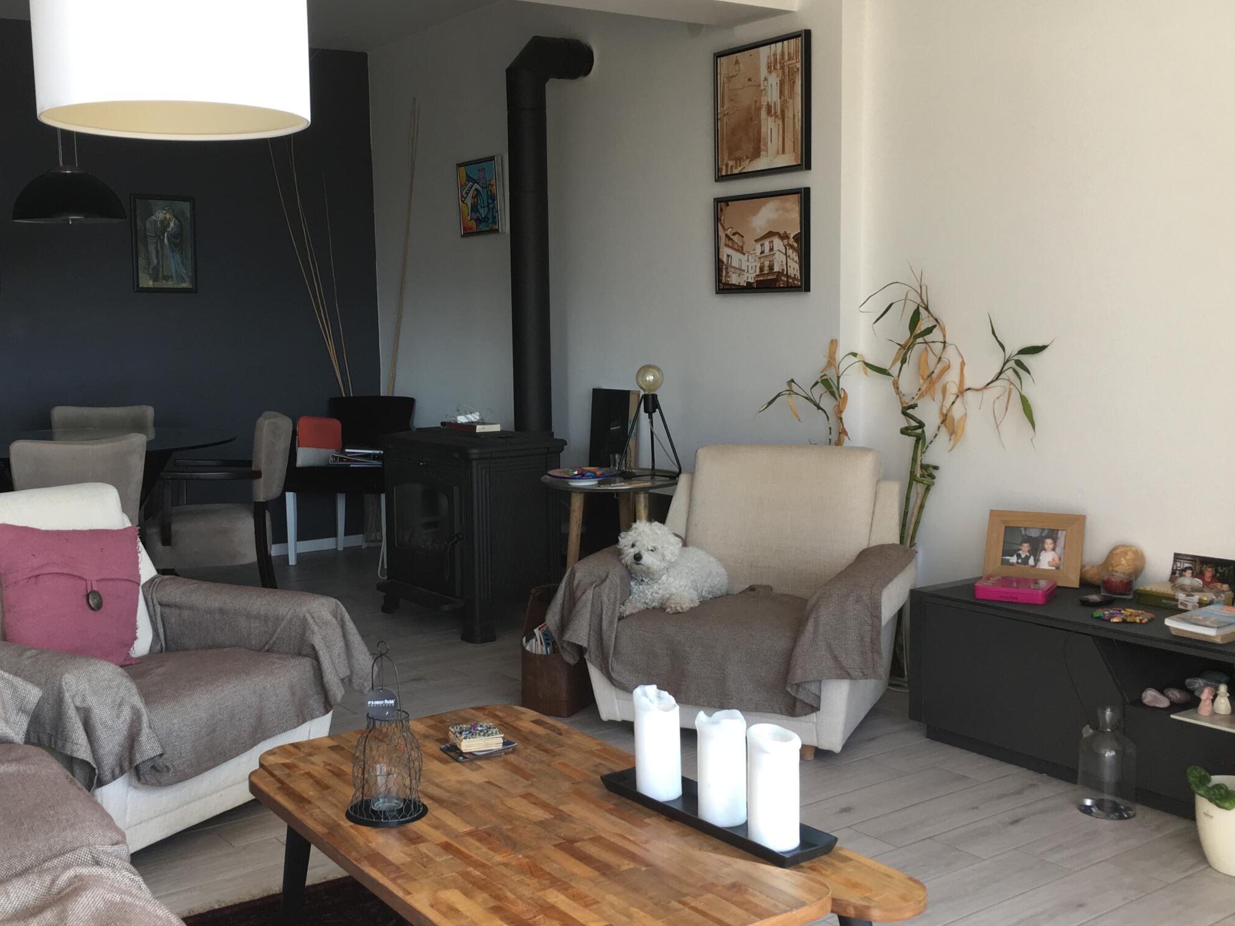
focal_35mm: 37
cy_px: 476
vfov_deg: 38.7
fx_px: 1320
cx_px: 525
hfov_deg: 50.0
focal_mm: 4.15
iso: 40
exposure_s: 1/100
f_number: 2.2
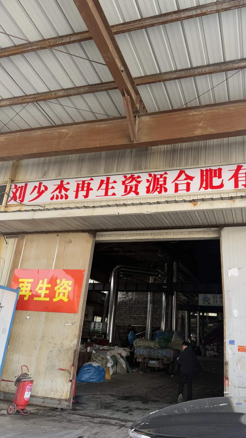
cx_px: 162
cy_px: 214
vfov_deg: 69.9
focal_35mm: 27
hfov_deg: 42.4
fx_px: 313
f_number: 1.78
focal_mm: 6.76
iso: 80
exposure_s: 1/344
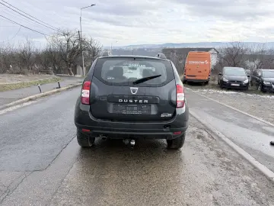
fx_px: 190
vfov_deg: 56.8
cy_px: 103
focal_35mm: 24
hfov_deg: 71.6
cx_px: 137
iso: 100
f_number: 1.78
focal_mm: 6.76
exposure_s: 1/1493
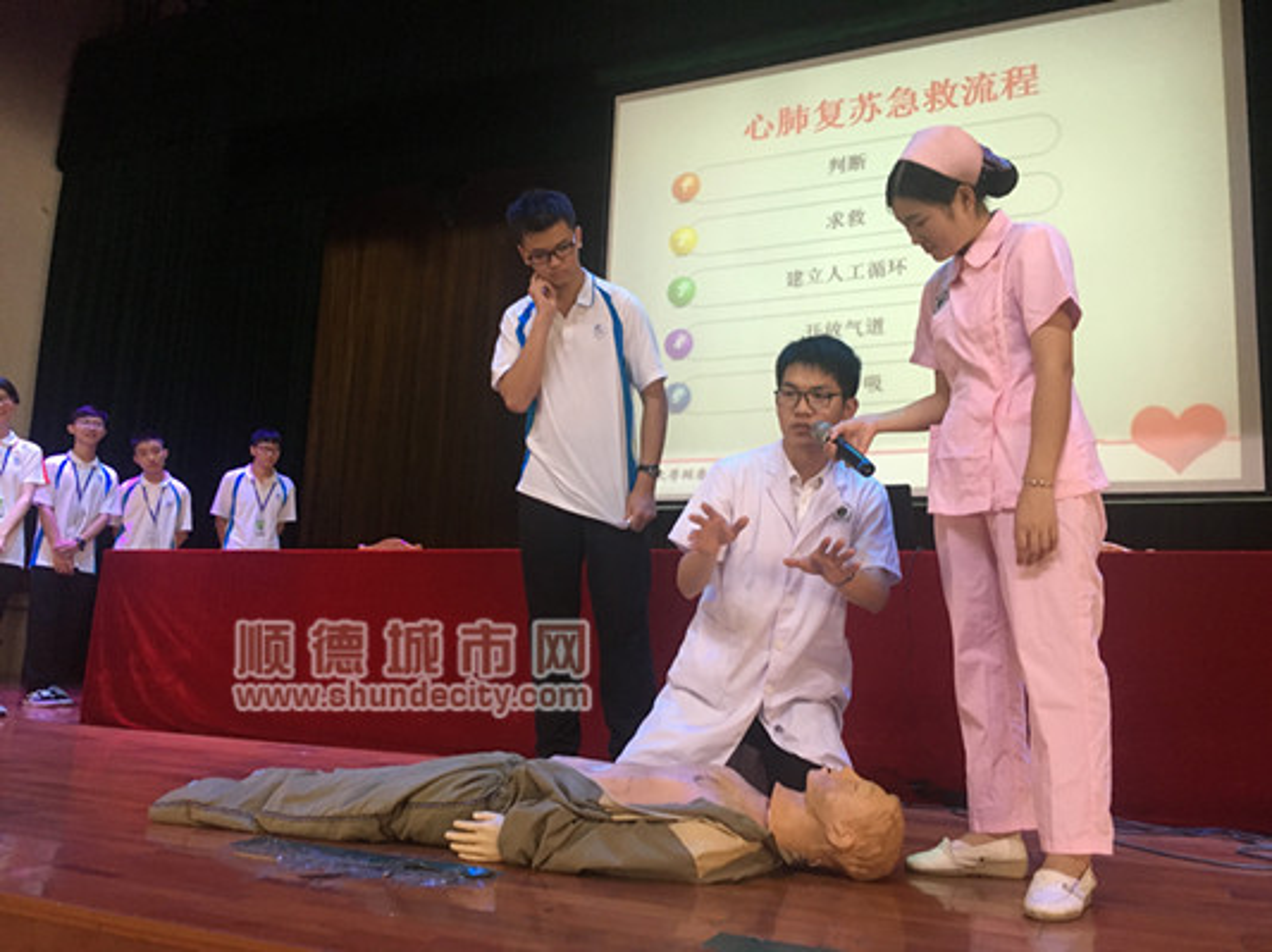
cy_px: 476
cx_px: 636
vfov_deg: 48.2
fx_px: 1065
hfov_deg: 61.7
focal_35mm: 29
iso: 160
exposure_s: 1/33
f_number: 2.2
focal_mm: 4.15
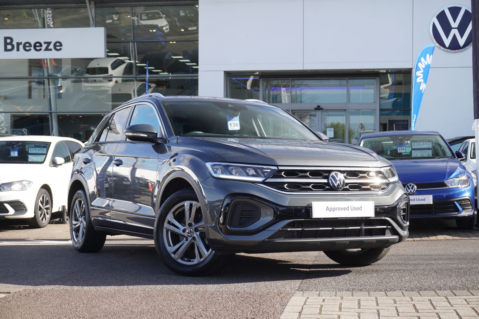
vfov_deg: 23.7
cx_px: 240
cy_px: 160
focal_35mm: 57
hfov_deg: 35.1
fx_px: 758
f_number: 6.3
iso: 100
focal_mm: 38
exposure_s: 1/80
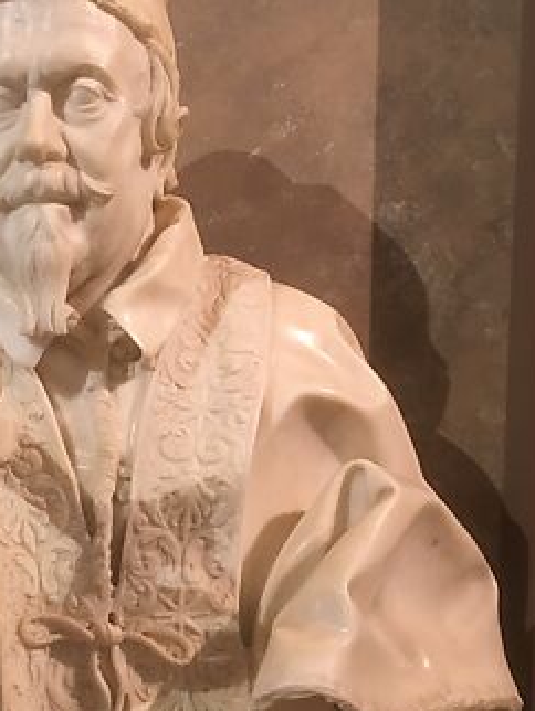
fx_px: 1111
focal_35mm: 54
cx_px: 88
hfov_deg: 26.4
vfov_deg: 35.1
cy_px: 481
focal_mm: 4.15
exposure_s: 1/33
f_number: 2.2
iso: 125
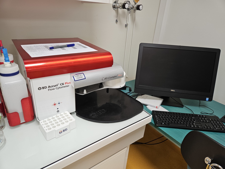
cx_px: 112
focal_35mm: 23
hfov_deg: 73.9
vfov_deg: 58.9
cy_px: 84
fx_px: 149
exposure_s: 1/100
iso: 160
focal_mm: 5.4
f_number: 1.8
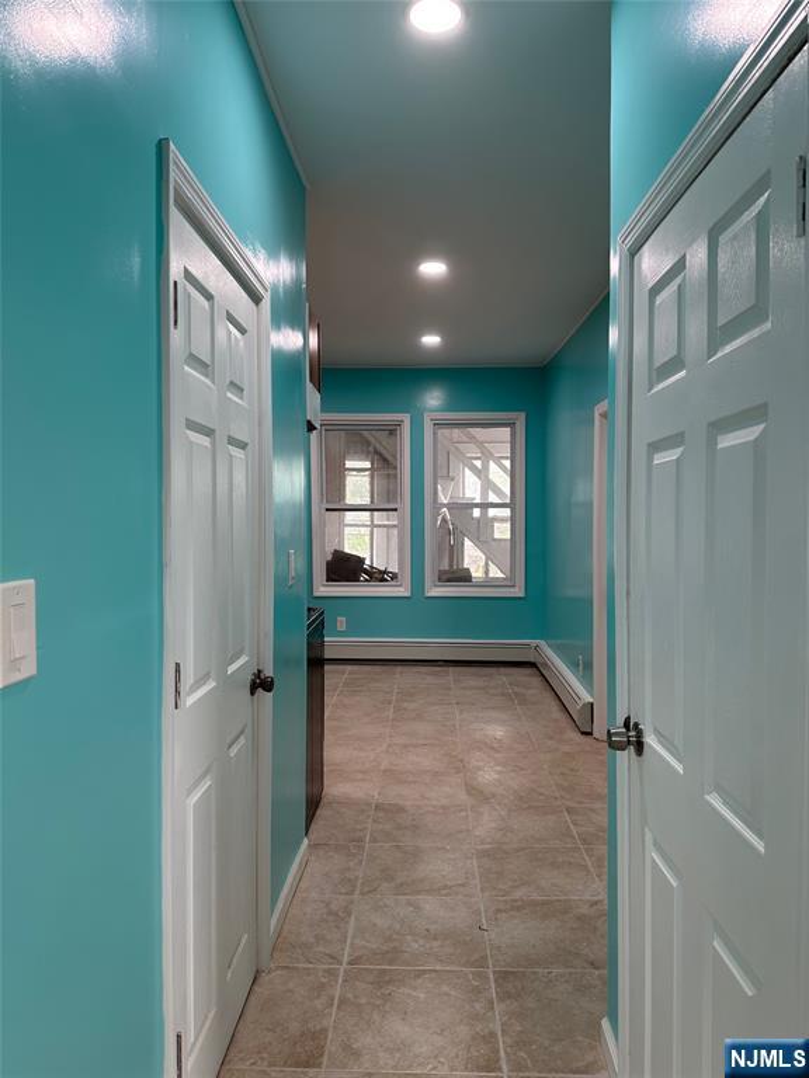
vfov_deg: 71.6
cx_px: 404
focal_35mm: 24
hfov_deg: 56.8
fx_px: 748
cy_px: 539
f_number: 1.78
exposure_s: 1/120
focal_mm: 6.86
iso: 125
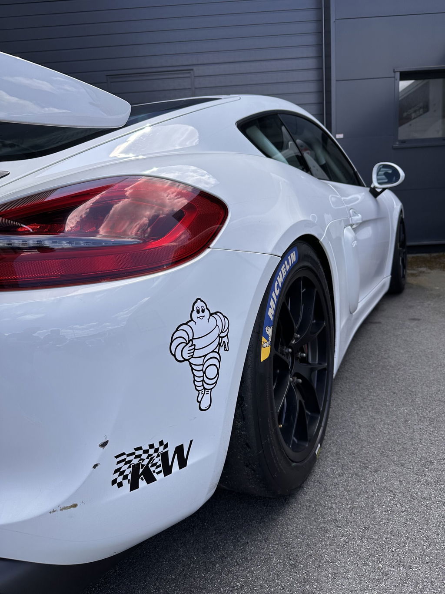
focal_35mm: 24
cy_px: 297
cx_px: 222
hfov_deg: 56.8
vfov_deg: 71.6
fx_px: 411
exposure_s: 1/1916
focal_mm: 6.86
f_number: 1.78
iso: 80
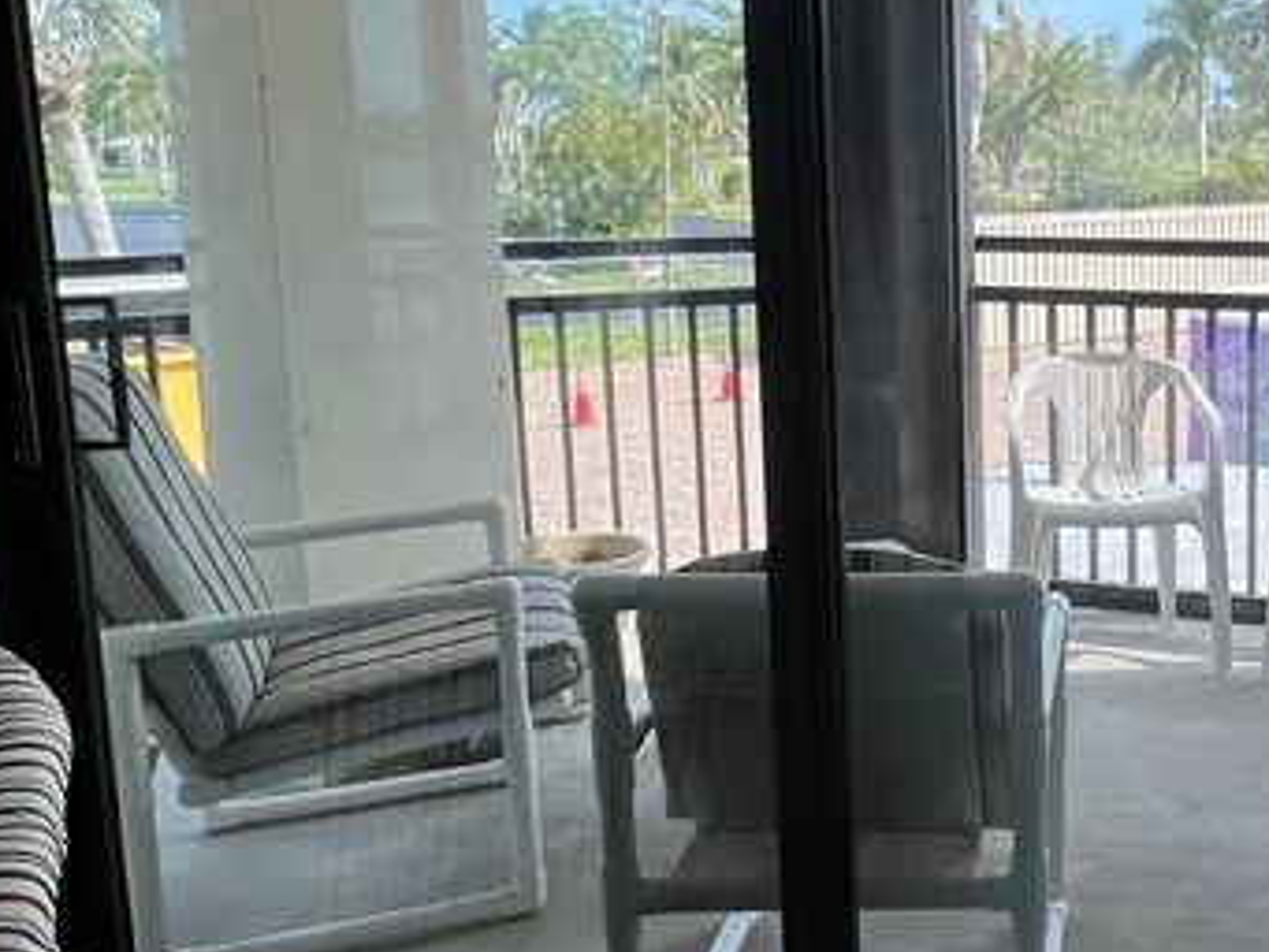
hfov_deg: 43.7
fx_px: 1430
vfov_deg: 36.7
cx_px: 1142
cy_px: 372
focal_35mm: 39
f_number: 1.8
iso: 32
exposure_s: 1/119
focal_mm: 1.57
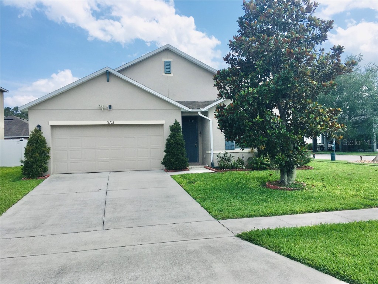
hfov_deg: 61.7
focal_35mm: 29
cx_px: 189
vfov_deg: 48.2
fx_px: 317
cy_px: 142
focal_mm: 4.15
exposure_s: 1/1709
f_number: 2.2
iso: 25
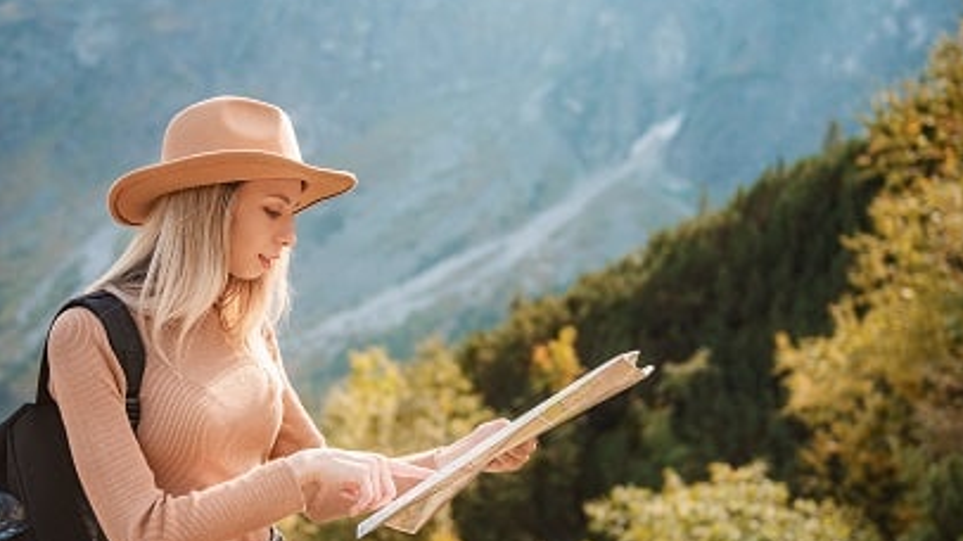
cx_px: 406
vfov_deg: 18.5
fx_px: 1659
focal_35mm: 65
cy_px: 273
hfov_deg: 32.3
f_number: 2.8
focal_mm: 42
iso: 100
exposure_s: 1/1600
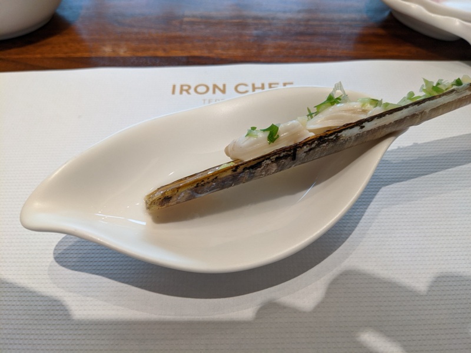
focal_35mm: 27
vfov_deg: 51.4
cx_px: 236
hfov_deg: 65.3
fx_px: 367
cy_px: 176
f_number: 1.73
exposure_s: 1/28.3
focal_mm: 4.38
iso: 66
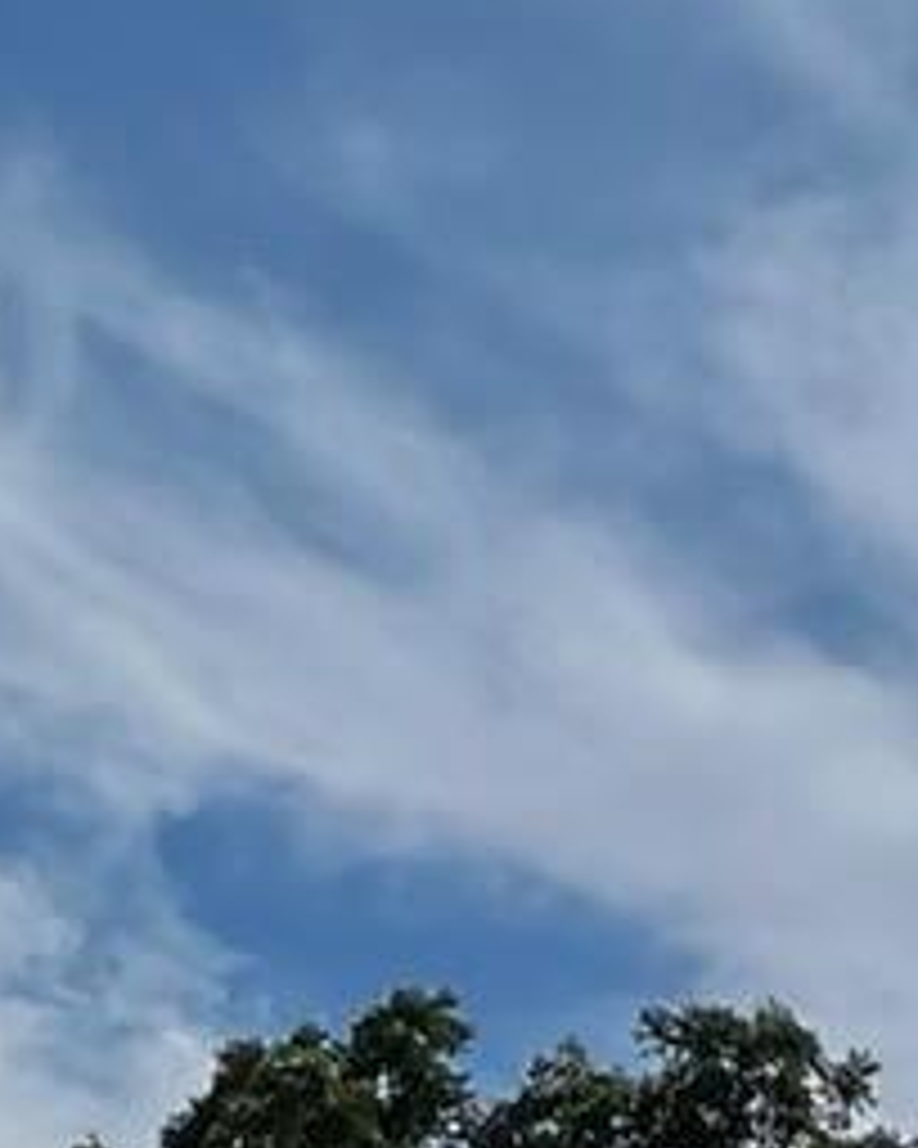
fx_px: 3464
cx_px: 702
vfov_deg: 14.1
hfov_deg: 15.0
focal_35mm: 102
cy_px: 2611
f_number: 1.8
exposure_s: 1/2096
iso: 32
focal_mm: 1.57
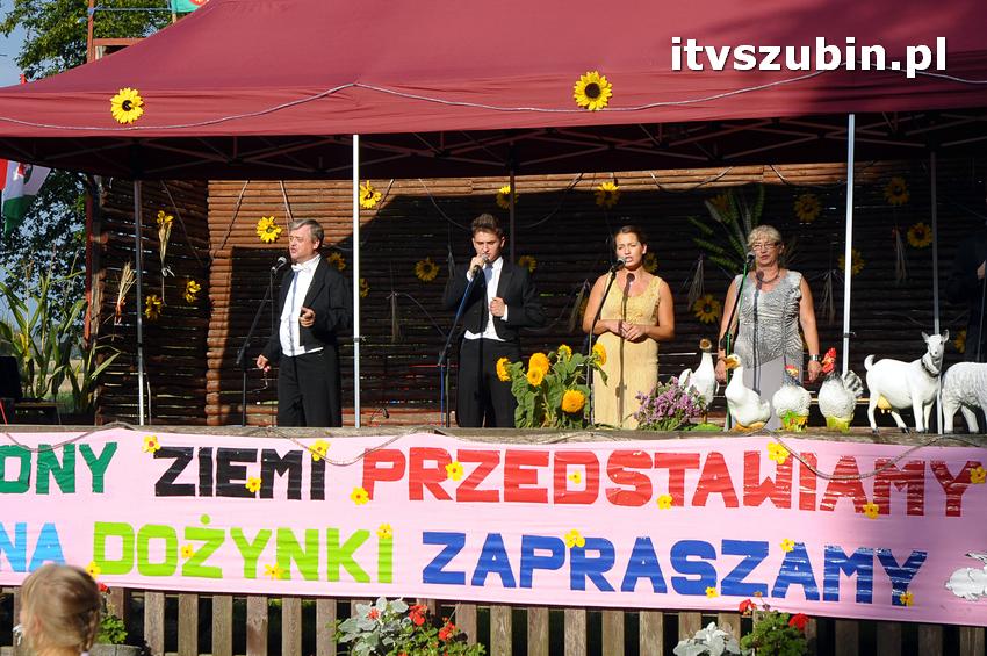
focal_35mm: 84
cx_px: 494
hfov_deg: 24.2
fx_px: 2301
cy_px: 328
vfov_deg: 16.2
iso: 640
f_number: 9
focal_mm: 56
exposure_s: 1/1250
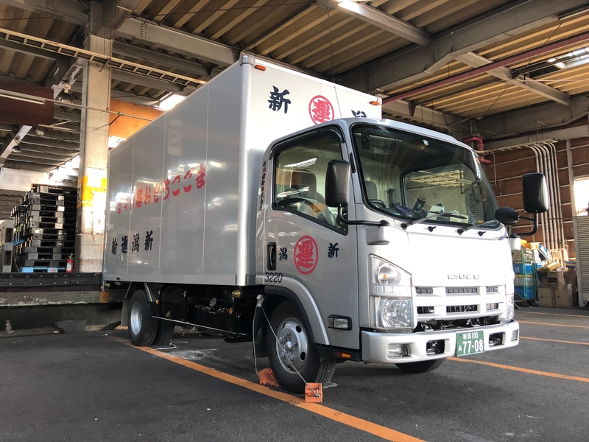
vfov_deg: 48.2
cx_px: 294
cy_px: 221
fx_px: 493
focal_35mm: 29
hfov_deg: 61.7
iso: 160
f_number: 1.8
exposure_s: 1/122
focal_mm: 3.99
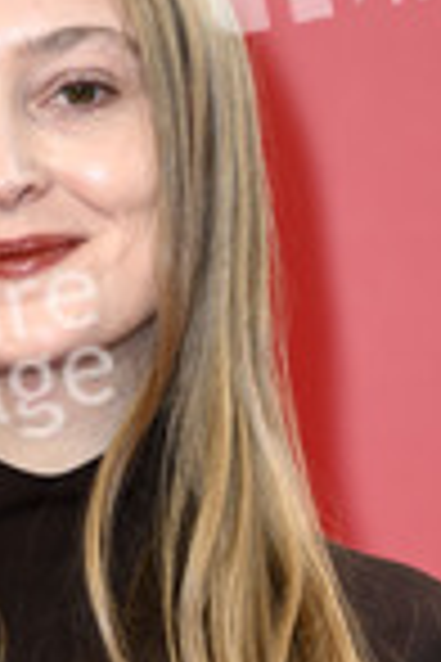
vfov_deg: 5.0
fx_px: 7496
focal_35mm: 408
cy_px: 603
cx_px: 14
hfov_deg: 3.4
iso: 500
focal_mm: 150
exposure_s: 1/250
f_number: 5.6
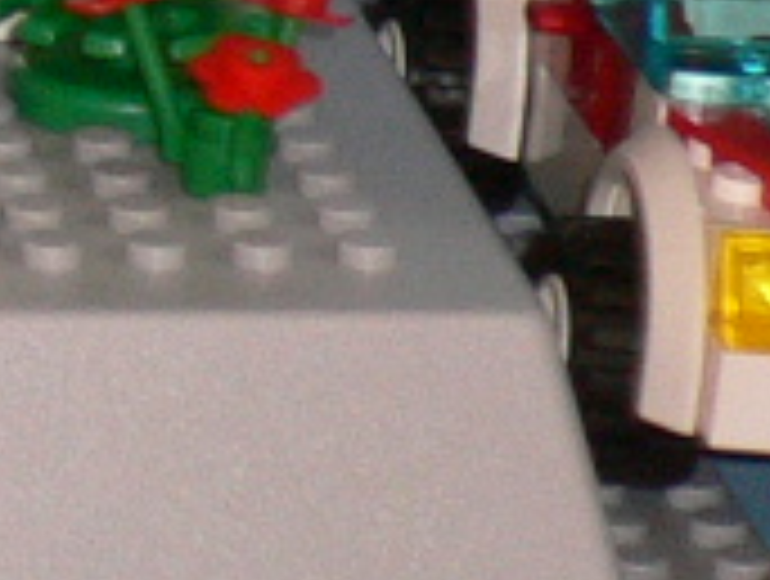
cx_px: -1486
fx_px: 8493
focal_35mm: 381
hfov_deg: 5.0
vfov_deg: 3.8
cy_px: -1093
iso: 100
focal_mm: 8.5
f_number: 3.4
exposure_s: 1/8
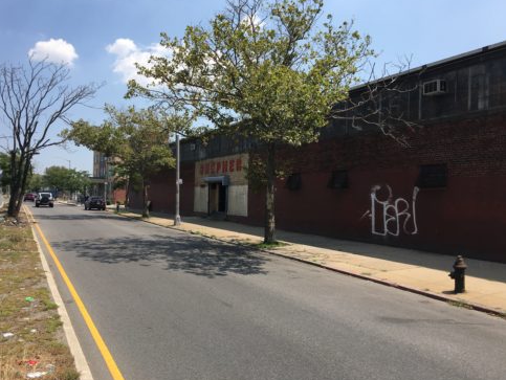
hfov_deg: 59.9
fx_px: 439
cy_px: 189
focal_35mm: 30
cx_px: 245
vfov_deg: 46.9
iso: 25
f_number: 2.2
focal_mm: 4.15
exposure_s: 1/1425
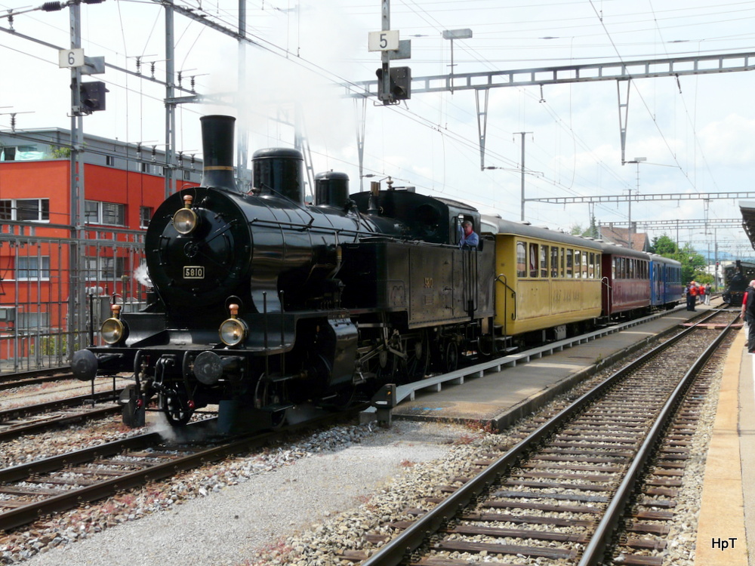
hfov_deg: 39.7
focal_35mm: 48
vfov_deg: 30.3
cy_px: 283
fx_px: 1047
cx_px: 378
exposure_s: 1/400
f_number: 5.6
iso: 100
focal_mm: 7.9
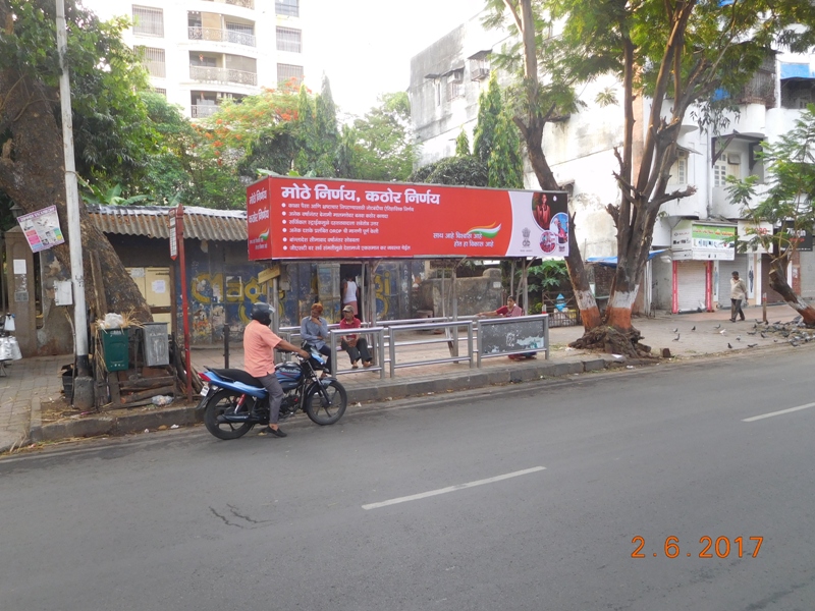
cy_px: 306
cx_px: 408
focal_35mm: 25
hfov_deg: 69.4
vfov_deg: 54.9
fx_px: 589
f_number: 3.4
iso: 125
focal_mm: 4.5
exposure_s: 1/40
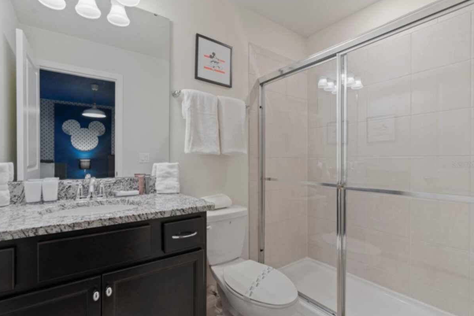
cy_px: 164
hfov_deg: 93.2
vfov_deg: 70.4
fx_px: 224
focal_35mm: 17
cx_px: 228
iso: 500
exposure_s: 1/2.5
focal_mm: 16
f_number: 8
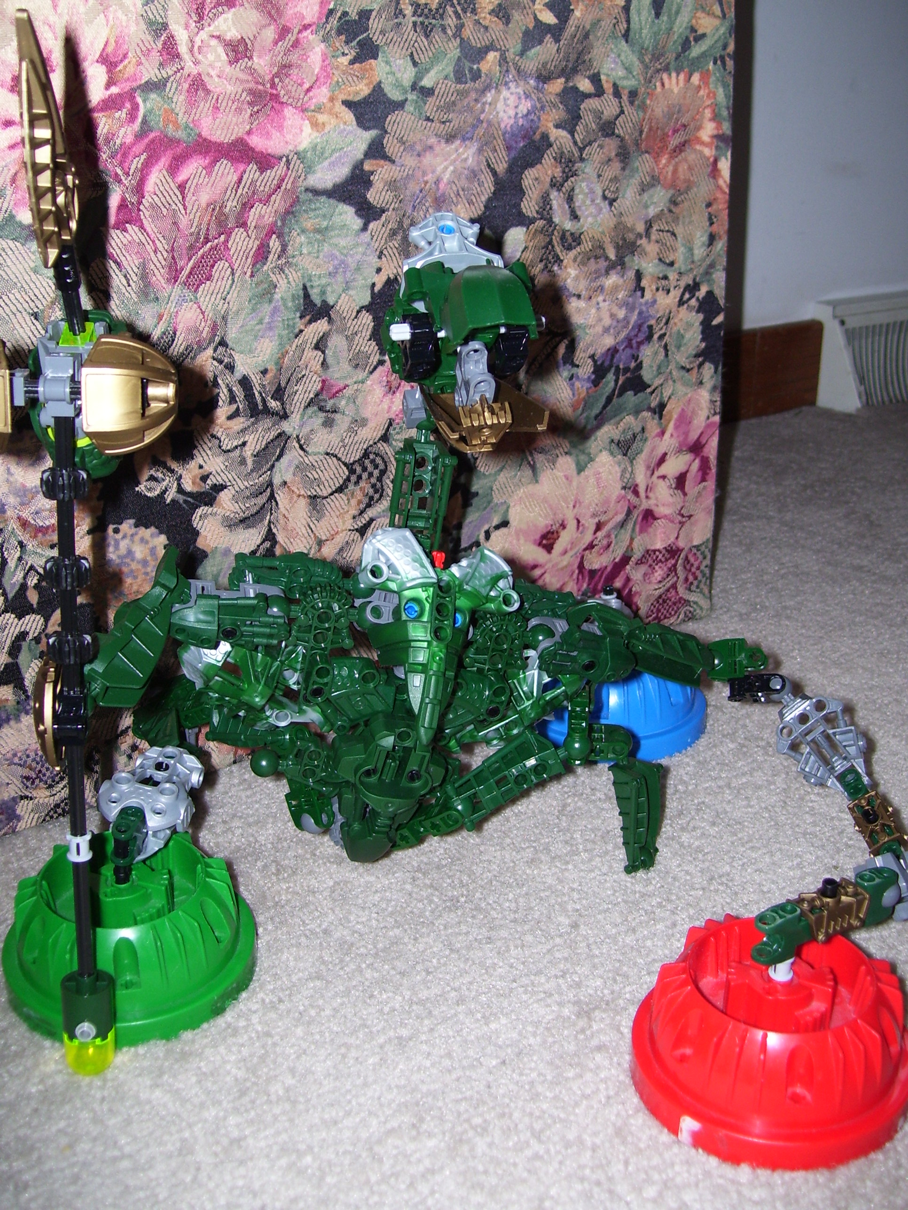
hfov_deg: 38.7
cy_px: 605
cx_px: 454
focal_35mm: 37
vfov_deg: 50.1
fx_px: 1294
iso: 80
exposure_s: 1/60
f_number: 2.7
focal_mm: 6
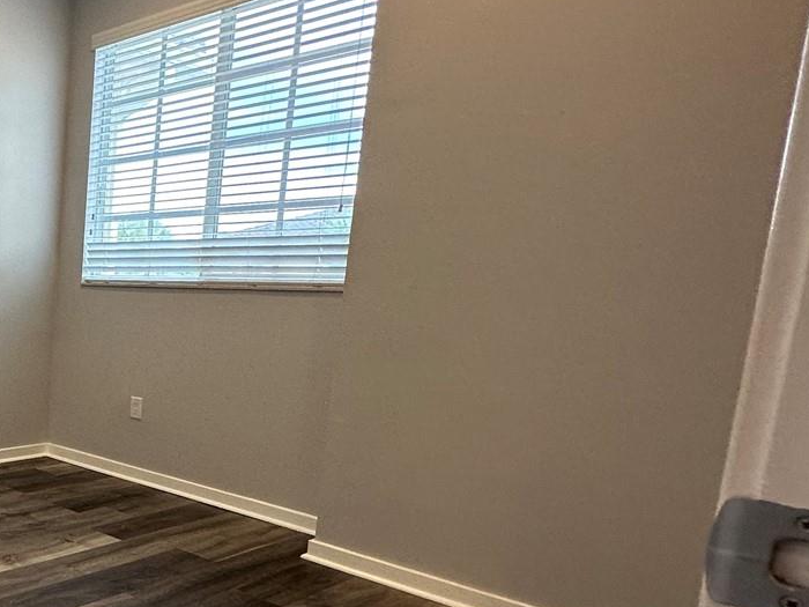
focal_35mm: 32
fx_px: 748
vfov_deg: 43.7
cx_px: -101
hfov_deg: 42.9
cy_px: 386
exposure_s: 1/120
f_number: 2.2
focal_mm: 2.22
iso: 125
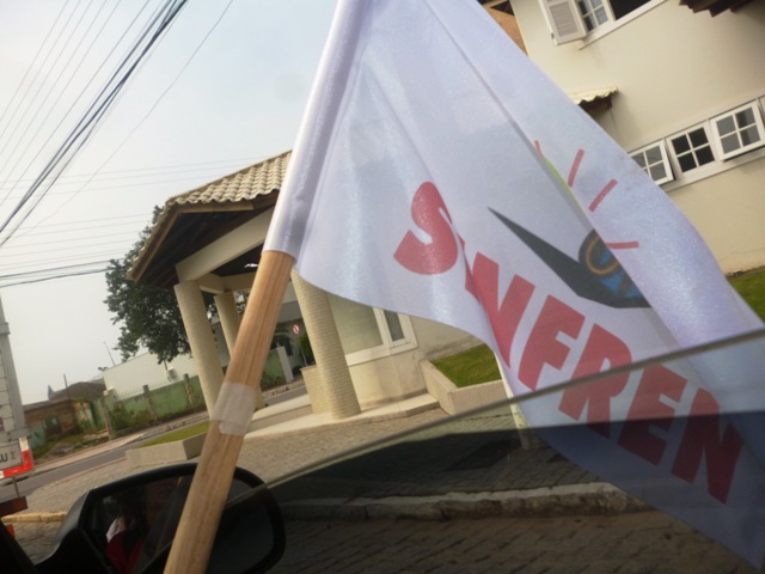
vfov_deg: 49.7
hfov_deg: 63.4
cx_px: 382
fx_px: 619
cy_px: 287
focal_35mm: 28
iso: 100
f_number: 9
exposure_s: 1/160
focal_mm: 5
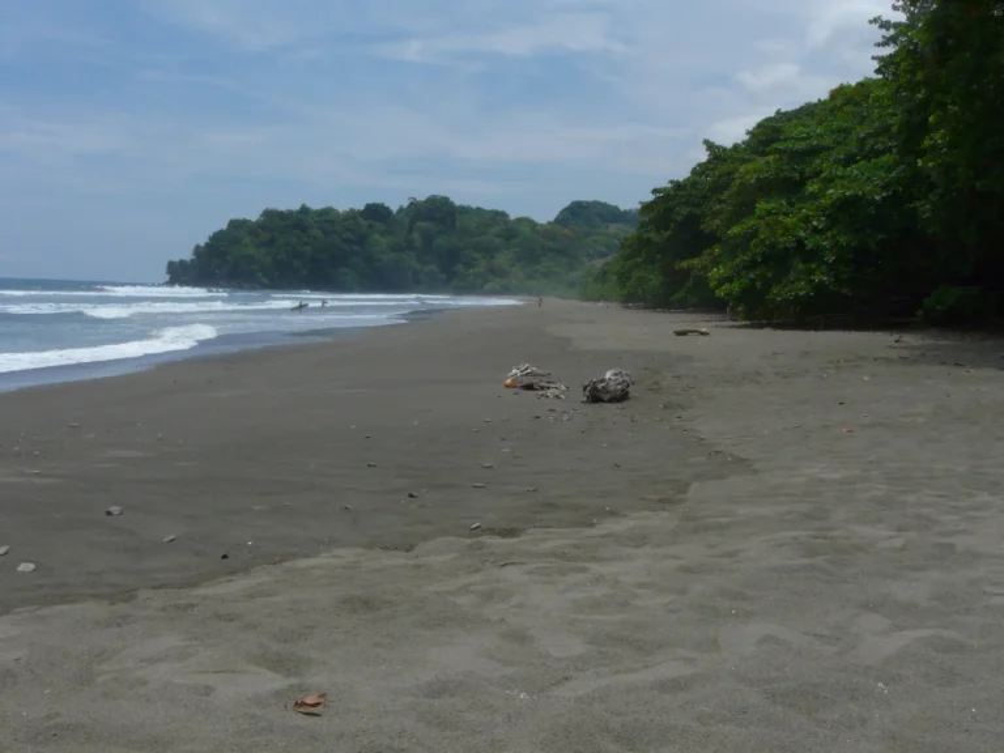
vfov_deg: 37.7
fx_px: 1102
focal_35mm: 38
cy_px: 376
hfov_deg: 49.0
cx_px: 502
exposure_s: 1/500
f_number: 8
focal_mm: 6.3
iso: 100
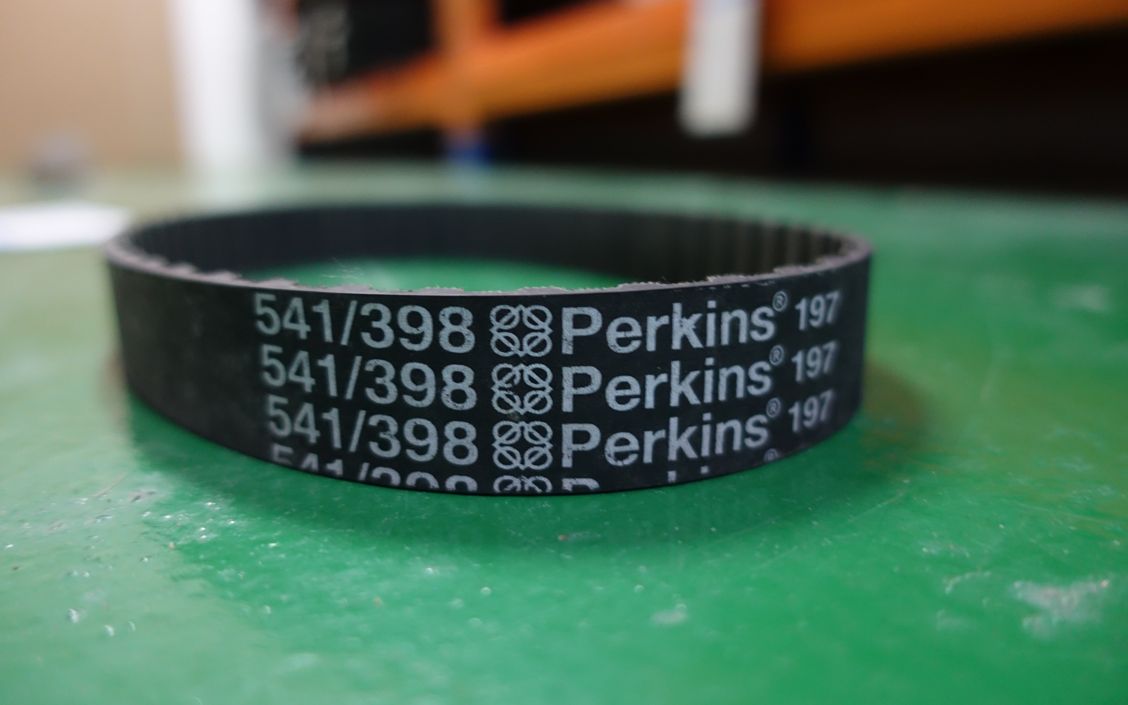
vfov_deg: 49.3
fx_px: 769
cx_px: 566
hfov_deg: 72.5
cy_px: 343
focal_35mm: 25
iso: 800
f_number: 2
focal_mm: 8.98
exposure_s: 1/25
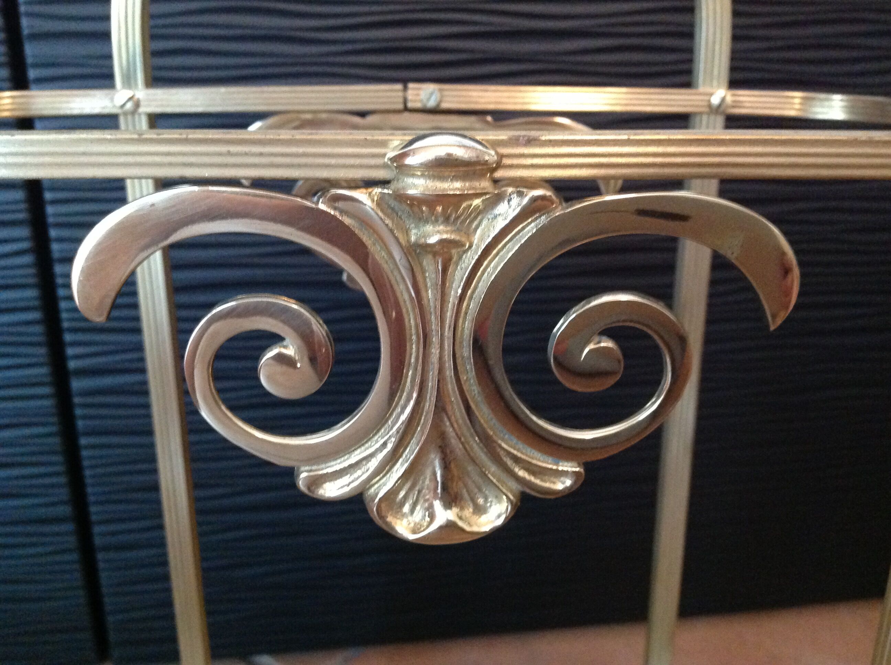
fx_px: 900
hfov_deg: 52.7
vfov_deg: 40.6
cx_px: 446
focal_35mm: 35
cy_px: 332
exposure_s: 1/15
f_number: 2.4
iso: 640
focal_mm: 4.28
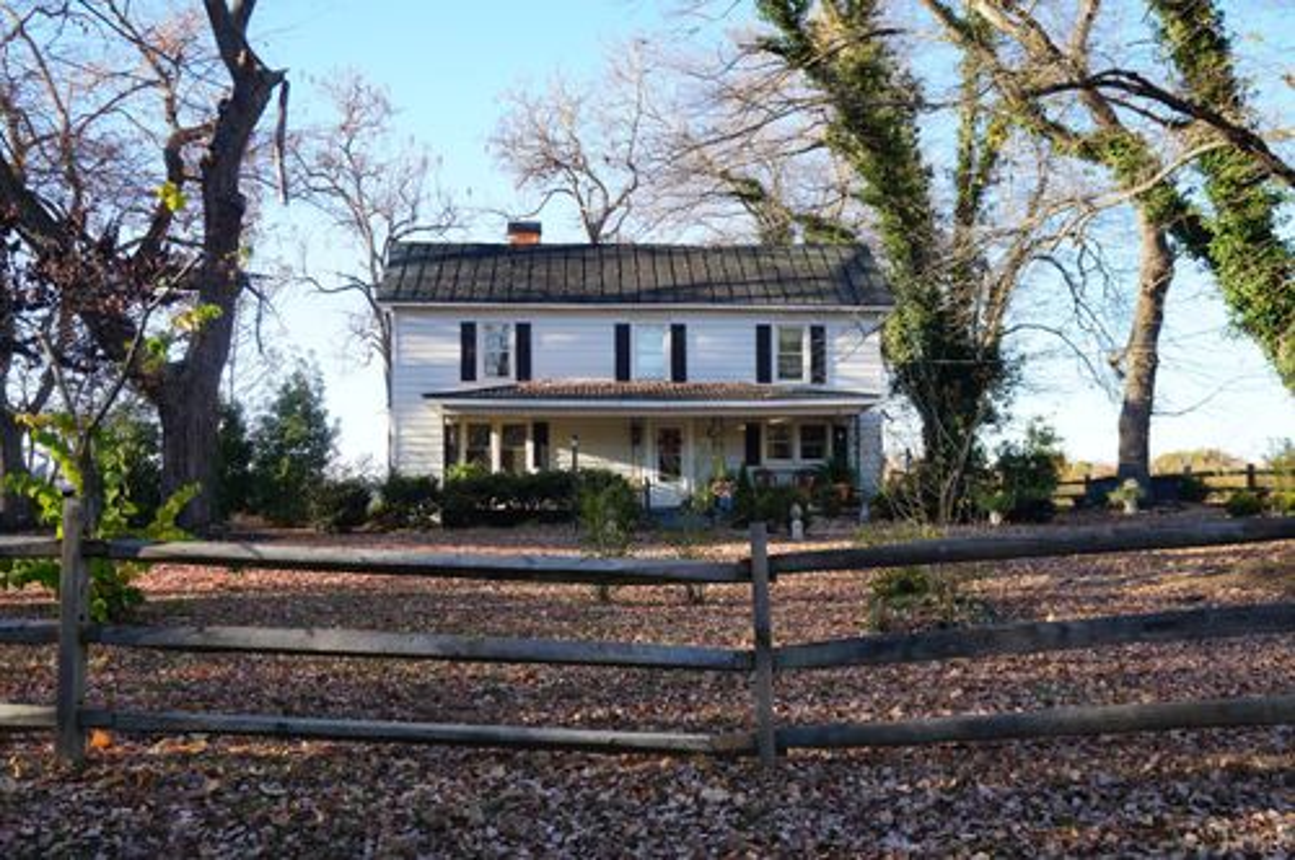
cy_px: 430
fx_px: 1186
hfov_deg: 57.3
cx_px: 648
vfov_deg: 39.9
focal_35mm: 33
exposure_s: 1/80
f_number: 6.3
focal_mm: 22
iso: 100
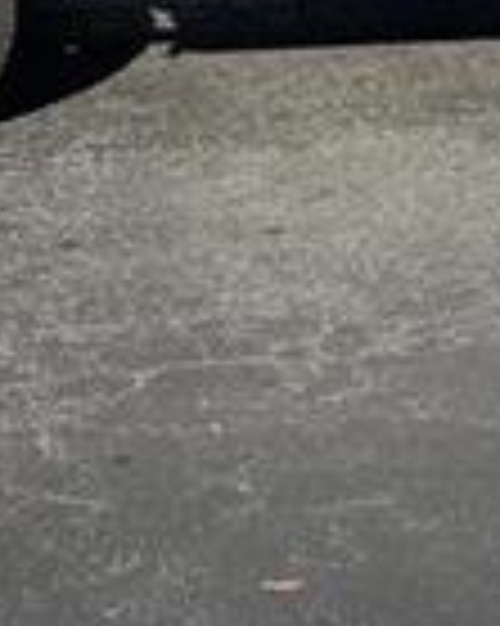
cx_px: 545
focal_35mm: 110
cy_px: 14
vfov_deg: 17.1
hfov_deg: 13.7
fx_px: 2037
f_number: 2.4
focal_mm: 3.3
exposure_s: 1/2717
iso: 25
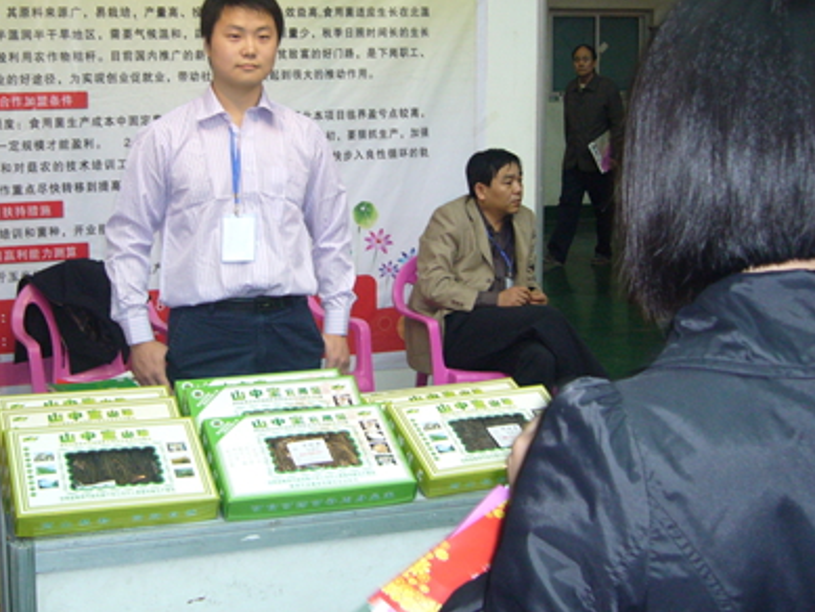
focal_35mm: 54
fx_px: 1272
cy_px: 199
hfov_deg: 35.2
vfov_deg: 26.9
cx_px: 279
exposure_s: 1/30
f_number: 2.8
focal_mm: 5.8
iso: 125
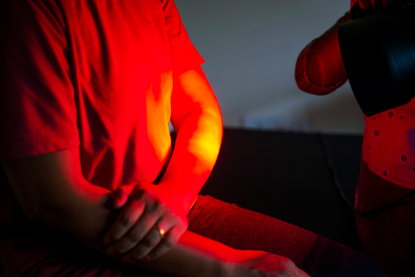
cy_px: 144
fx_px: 796
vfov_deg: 19.7
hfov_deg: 29.2
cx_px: 216
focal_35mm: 69
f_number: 3.2
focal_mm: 65
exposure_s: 1/400
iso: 1000
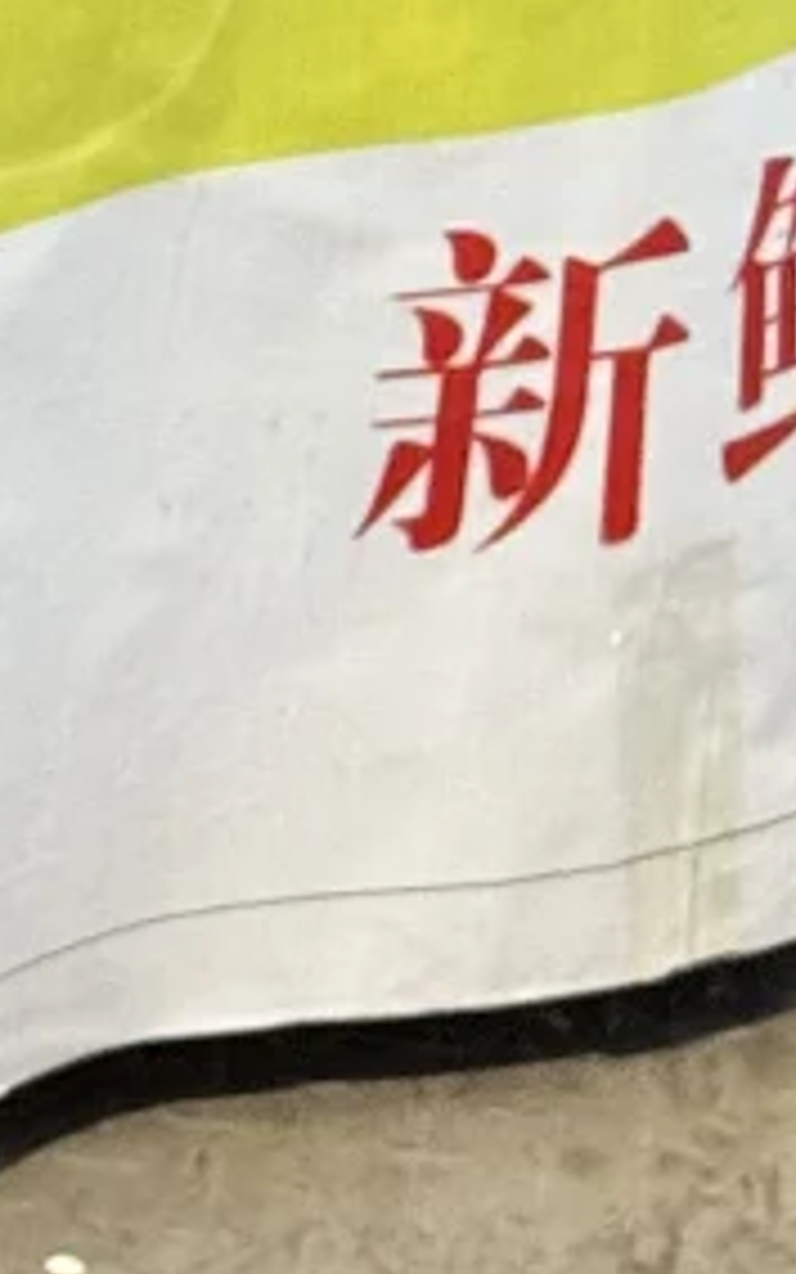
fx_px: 8985
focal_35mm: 259
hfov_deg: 4.9
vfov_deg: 7.9
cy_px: -954
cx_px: -1273
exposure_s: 1/33
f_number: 1.78
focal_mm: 6.76
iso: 500
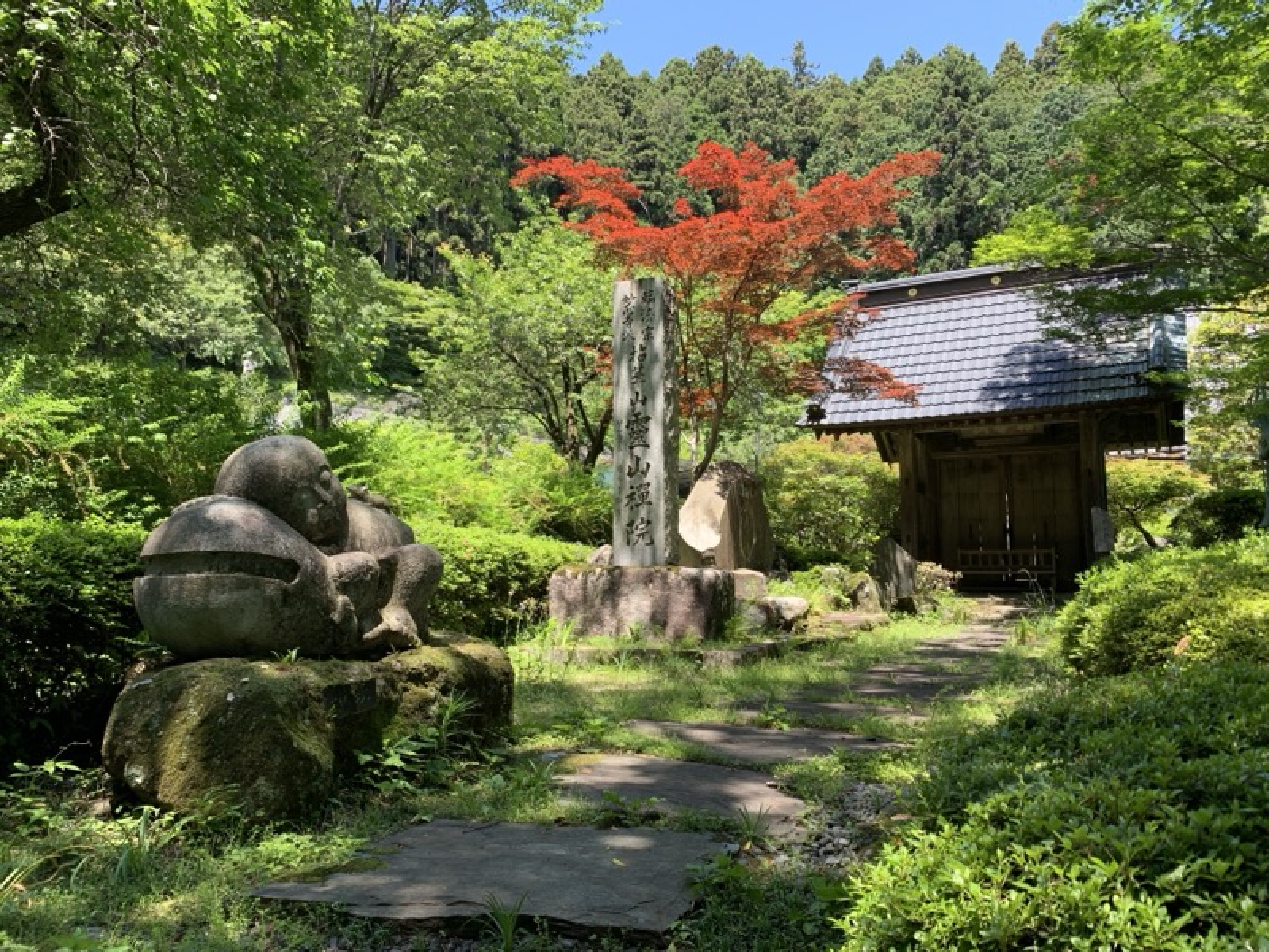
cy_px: 476
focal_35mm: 26
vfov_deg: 53.1
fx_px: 953
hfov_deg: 67.3
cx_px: 634
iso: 25
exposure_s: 1/256
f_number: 1.8
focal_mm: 4.25
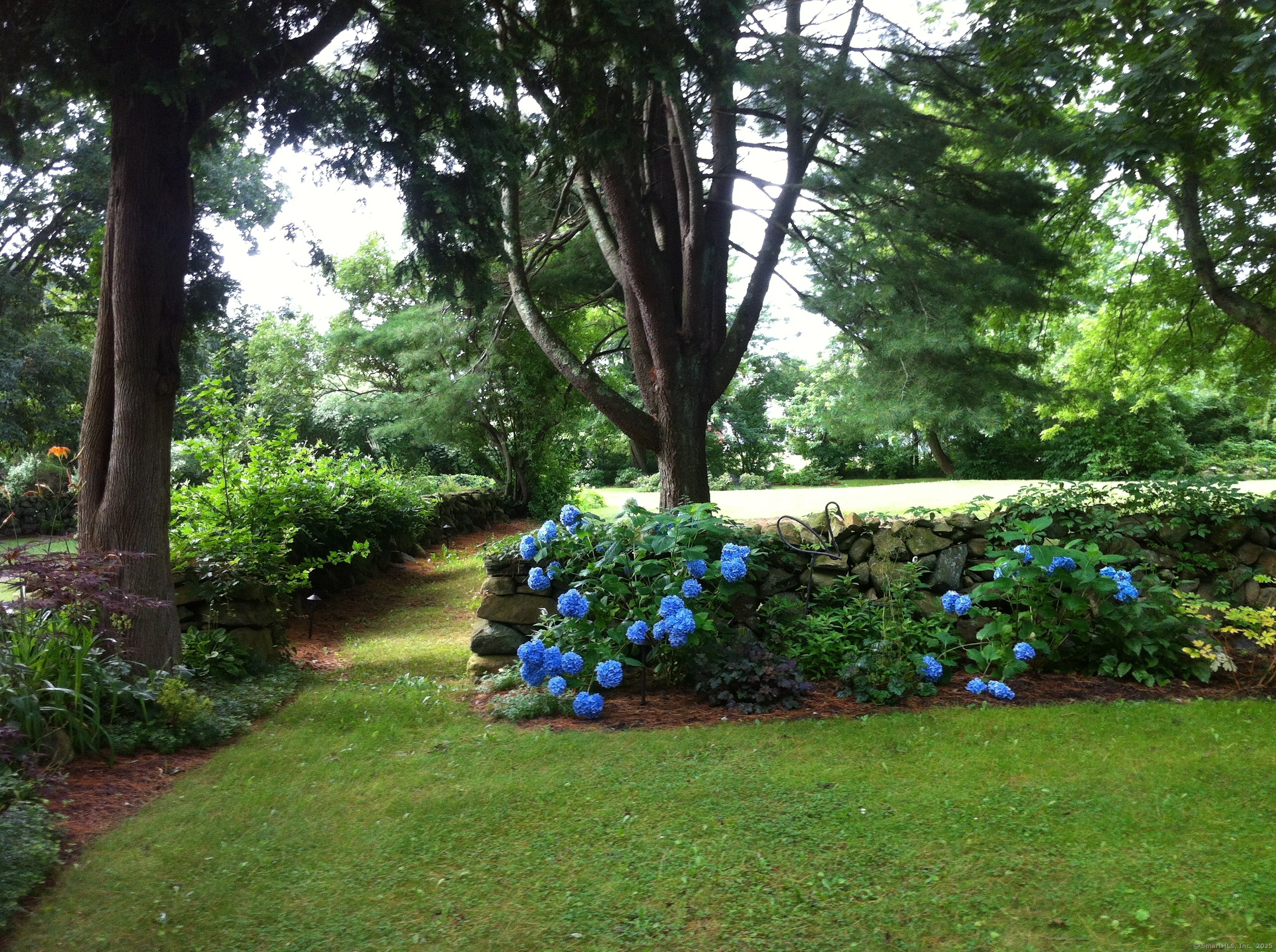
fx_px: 1288
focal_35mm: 35
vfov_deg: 40.6
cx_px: 638
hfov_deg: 52.7
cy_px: 476
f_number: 2.8
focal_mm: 3.85
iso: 125
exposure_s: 1/120
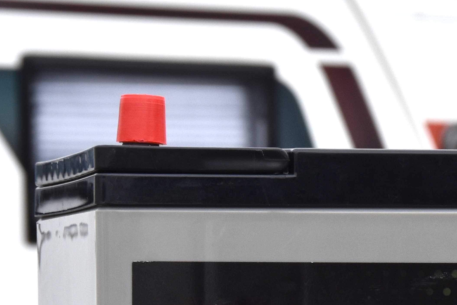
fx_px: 3782
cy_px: 339
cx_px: 462
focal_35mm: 298
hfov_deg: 6.9
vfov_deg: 4.6
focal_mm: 70
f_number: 11
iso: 400
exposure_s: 1/250
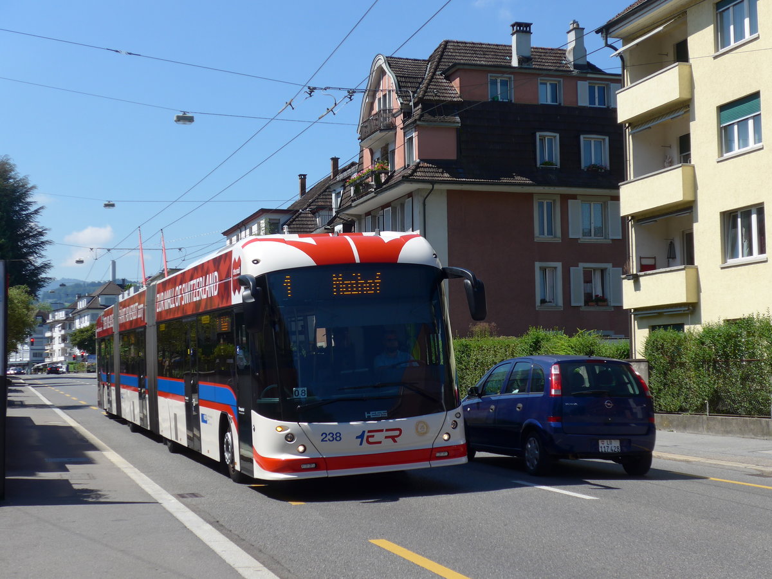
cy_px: 290
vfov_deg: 26.6
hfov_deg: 34.9
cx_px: 386
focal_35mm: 55
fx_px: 1227
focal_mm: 11.3
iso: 80
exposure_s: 1/1000
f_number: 3.4
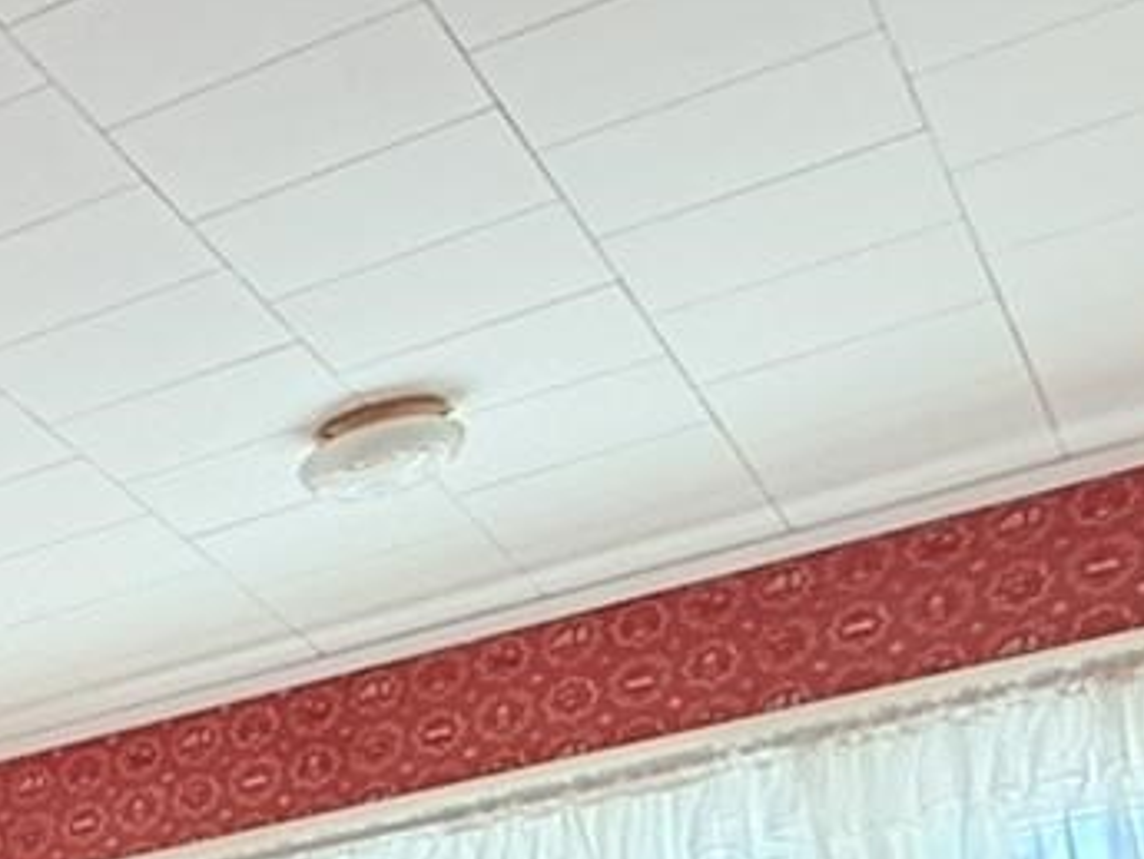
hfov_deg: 14.6
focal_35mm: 83
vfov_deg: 14.2
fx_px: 2744
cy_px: 1844
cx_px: -1625
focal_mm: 2.22
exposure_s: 1/60
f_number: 2.2
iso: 250
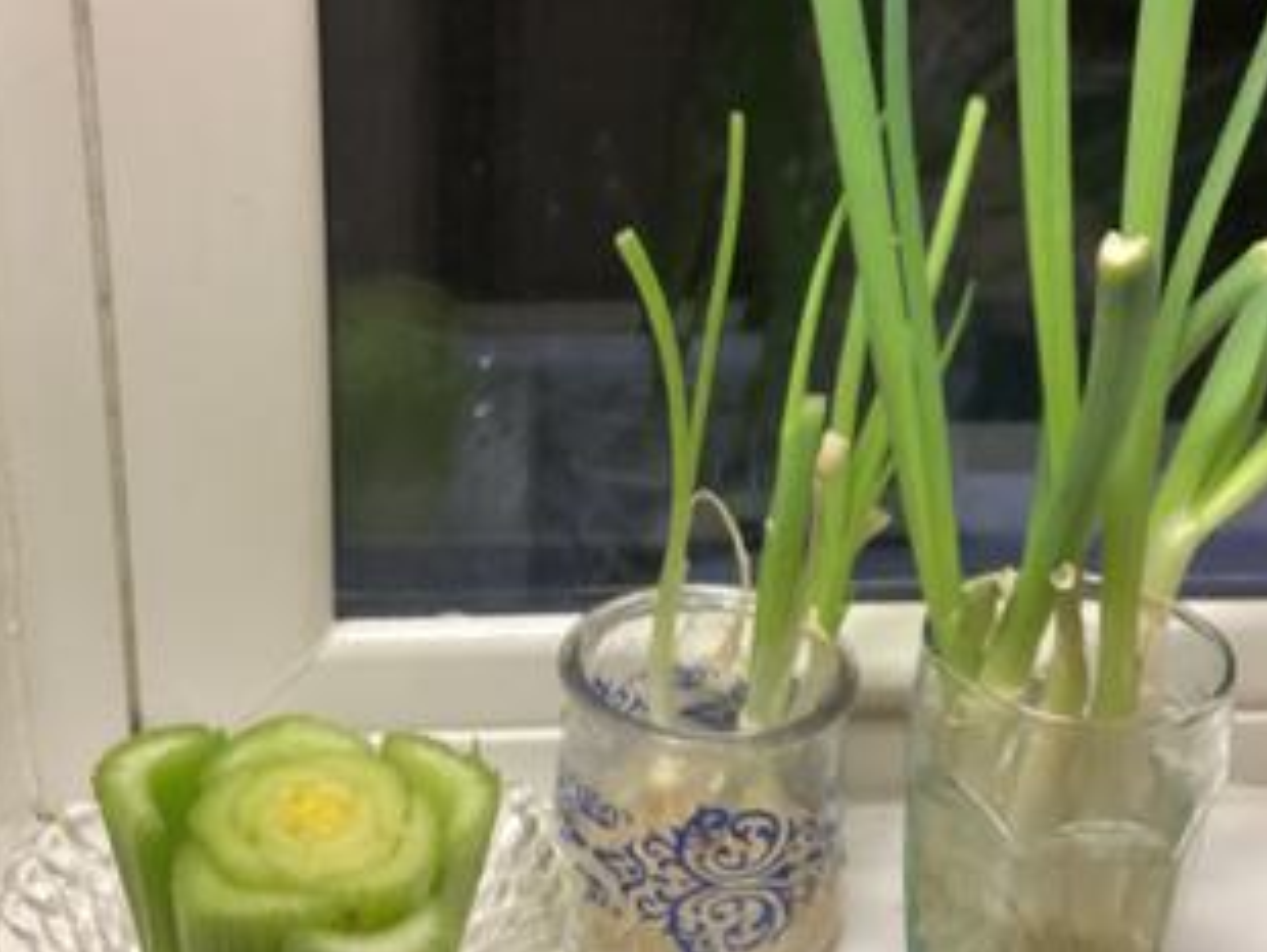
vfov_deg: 35.8
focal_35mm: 40
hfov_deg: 46.6
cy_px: 343
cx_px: 723
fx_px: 1465
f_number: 2.4
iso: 320
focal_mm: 3.3
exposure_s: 1/40
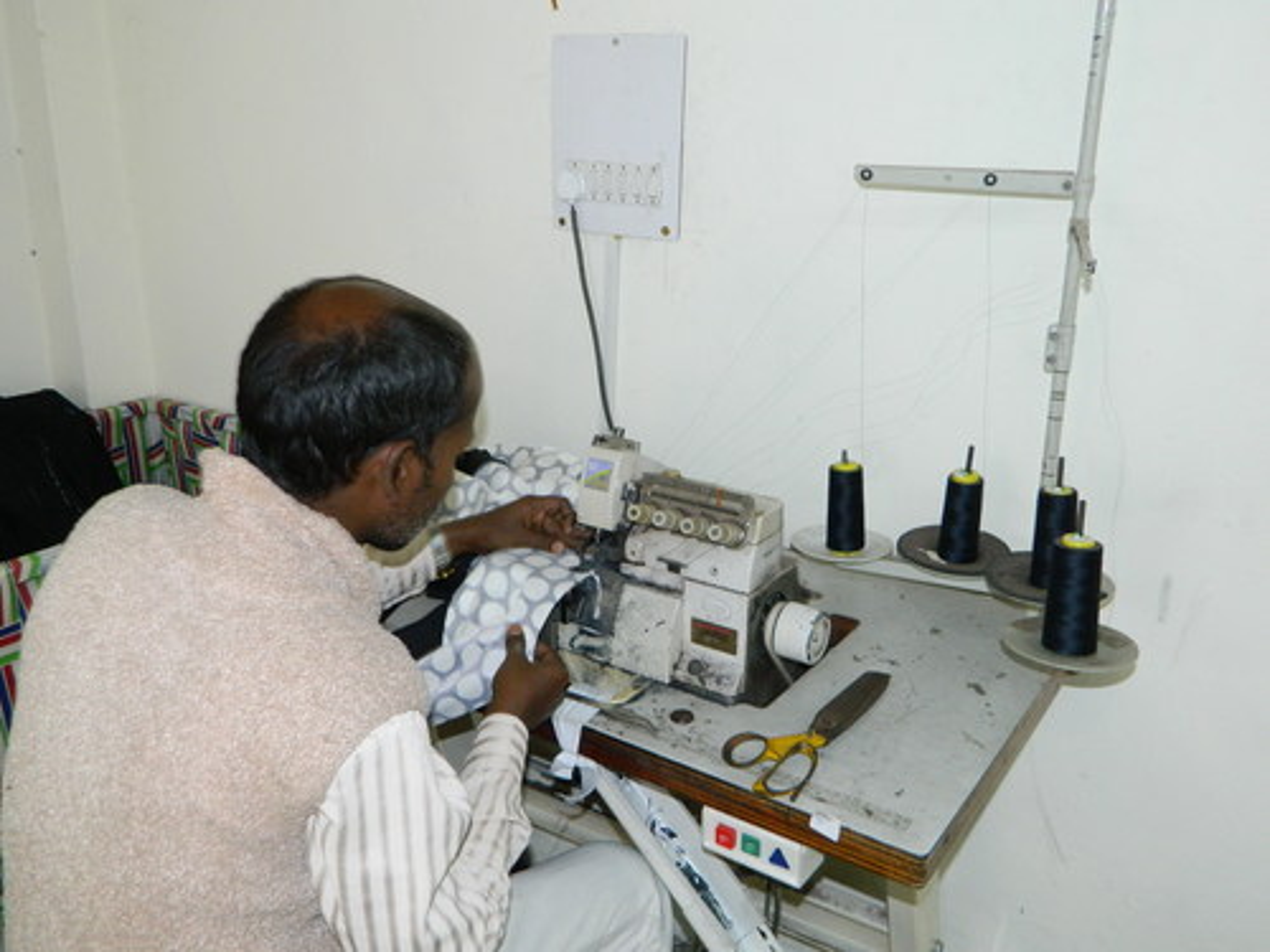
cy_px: 476
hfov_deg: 58.4
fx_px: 1137
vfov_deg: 45.4
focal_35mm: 31
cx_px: 635
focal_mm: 5.6
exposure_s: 1/30
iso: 200
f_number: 3.2
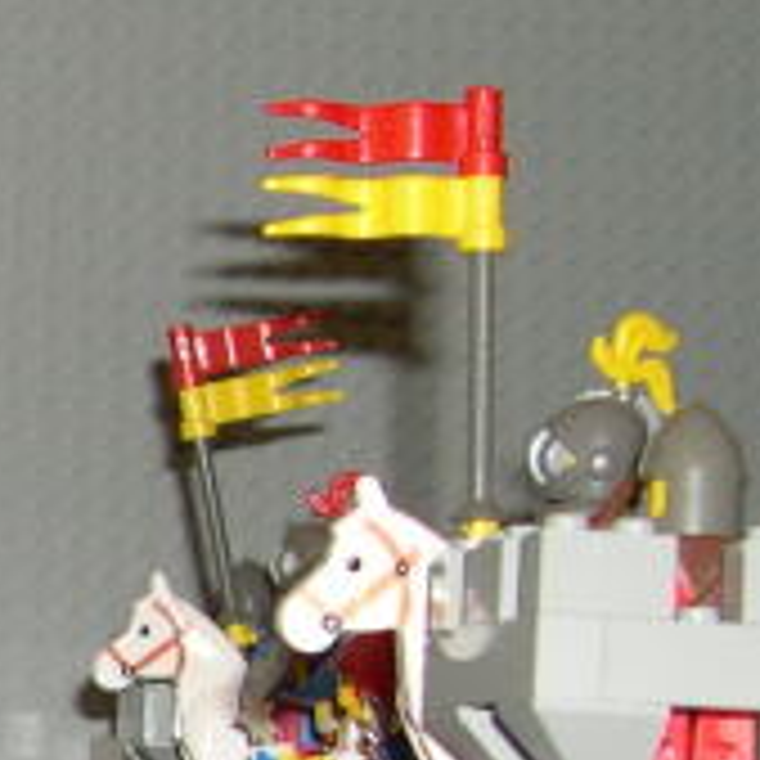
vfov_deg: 10.7
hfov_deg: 10.2
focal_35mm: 159
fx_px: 3949
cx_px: -720
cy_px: 1003
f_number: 2.8
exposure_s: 1/60
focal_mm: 8
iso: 100
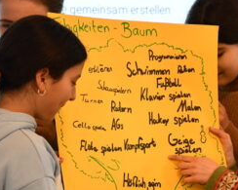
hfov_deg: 8.6
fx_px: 1577
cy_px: 142
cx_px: 167
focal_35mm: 224
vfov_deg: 6.9
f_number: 4
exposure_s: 1/250
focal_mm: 72
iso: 3200
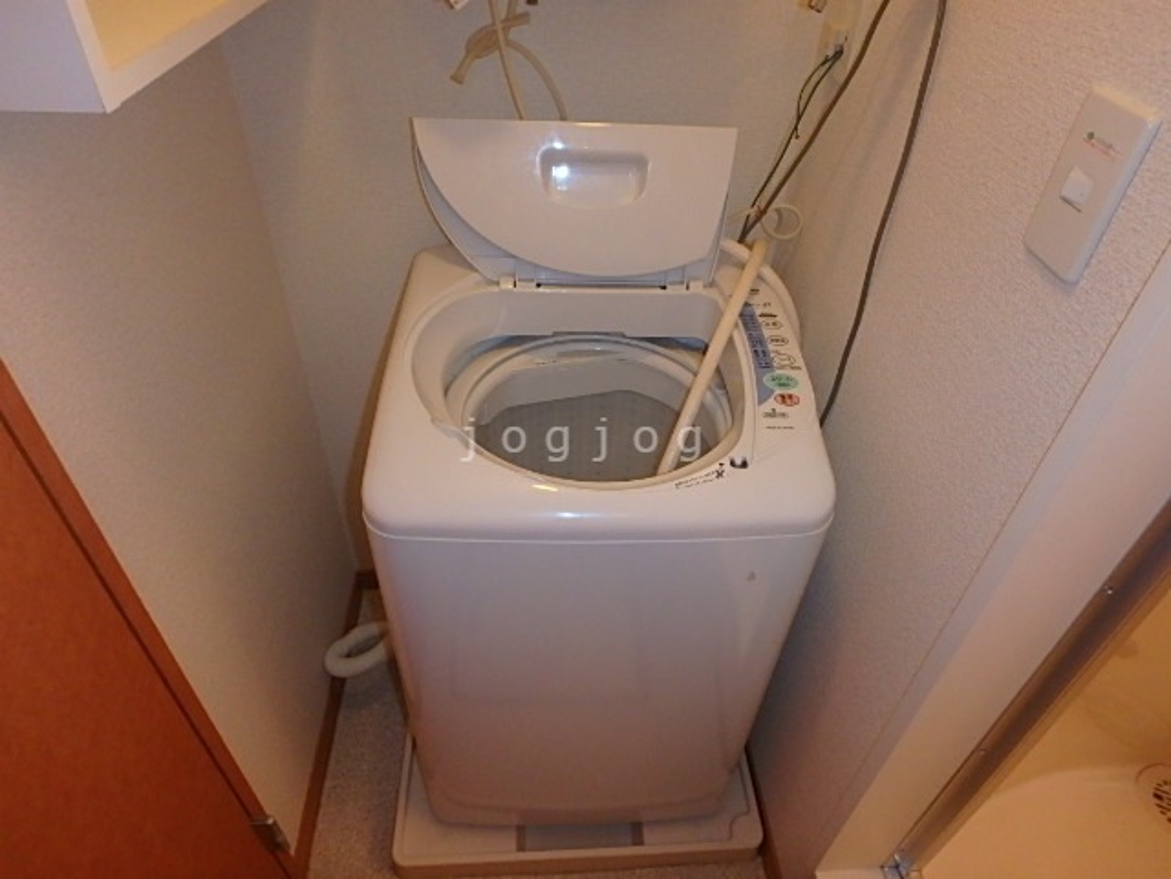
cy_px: 440
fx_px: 710
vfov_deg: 63.4
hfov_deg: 79.0
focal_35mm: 21
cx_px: 586
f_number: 3.5
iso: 400
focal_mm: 3.7
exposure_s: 1/30
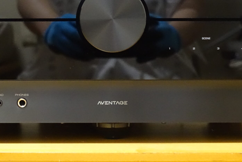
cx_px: 117
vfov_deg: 14.5
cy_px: 59
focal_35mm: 94
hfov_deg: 21.7
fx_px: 632
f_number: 2.8
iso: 4000
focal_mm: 18.7
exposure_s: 1/60
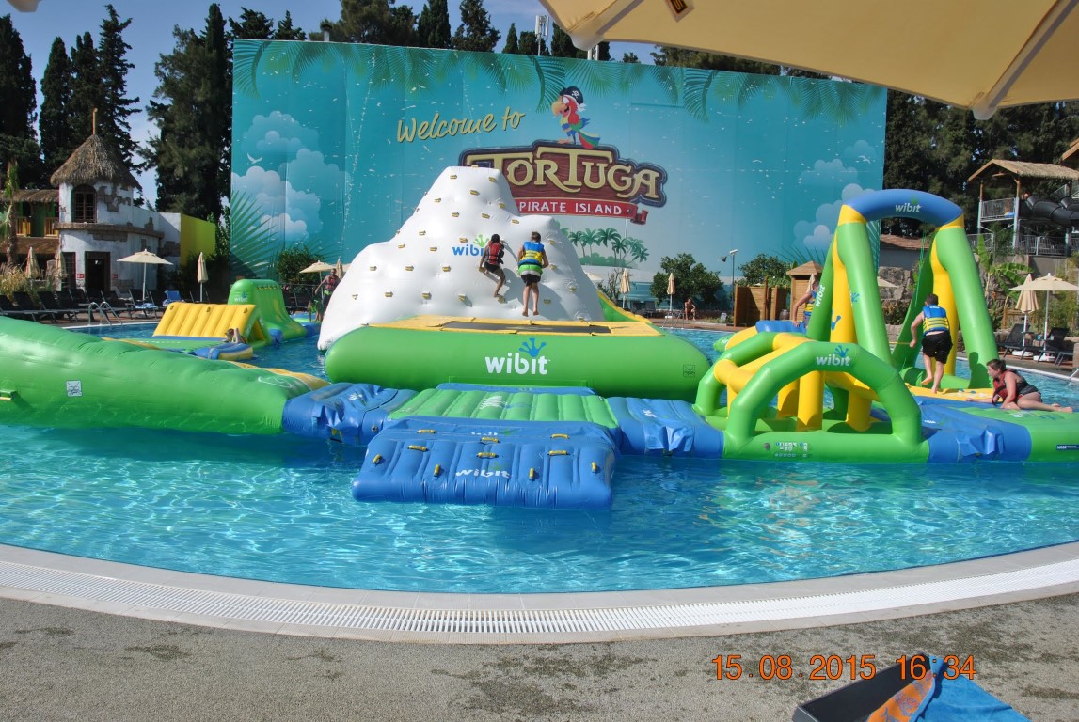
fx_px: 810
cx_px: 540
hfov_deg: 67.3
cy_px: 361
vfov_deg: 48.1
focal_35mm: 27
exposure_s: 1/400
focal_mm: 18
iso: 100
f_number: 10
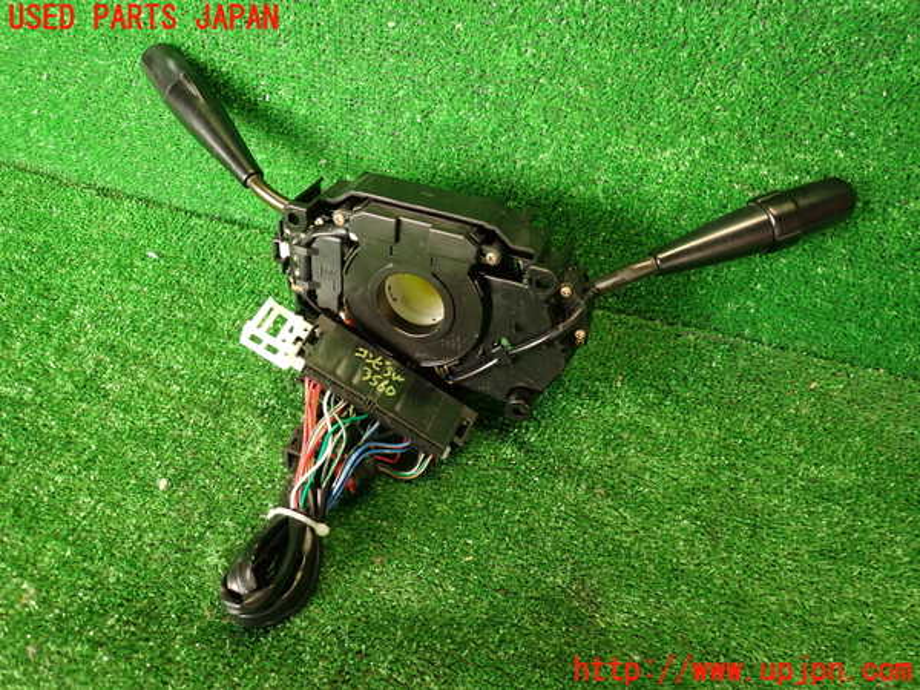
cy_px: 345
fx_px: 664
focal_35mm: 25
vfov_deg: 54.9
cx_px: 460
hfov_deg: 69.4
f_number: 2
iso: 200
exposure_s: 1/30
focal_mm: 4.5
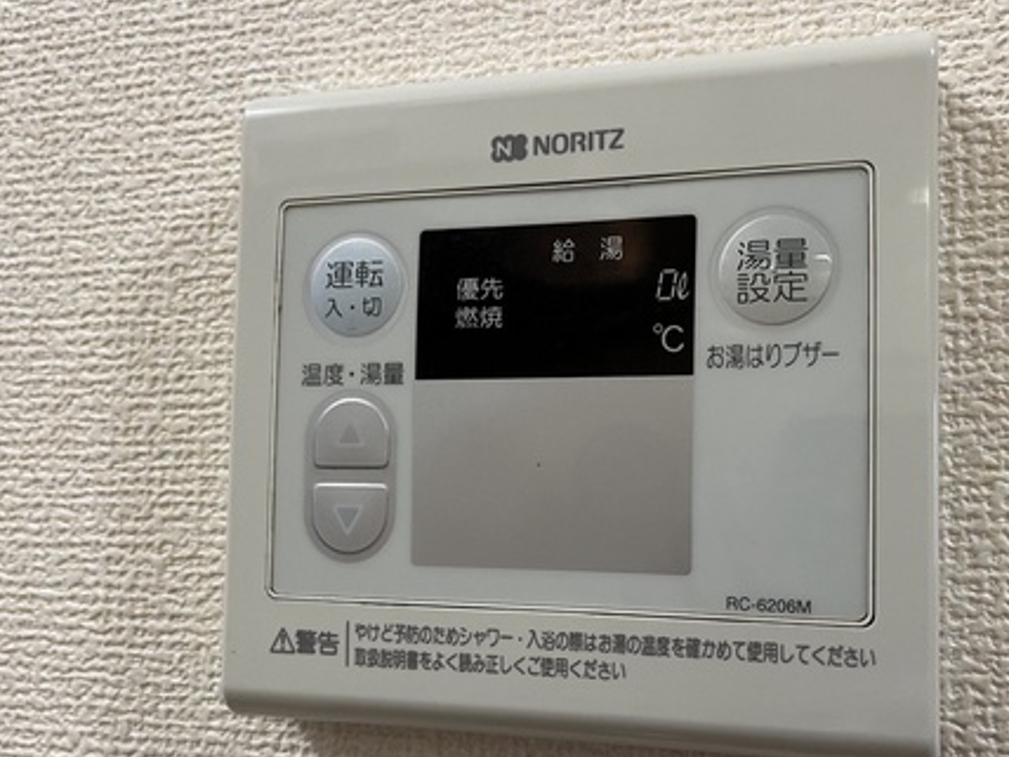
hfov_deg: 53.7
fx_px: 991
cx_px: 585
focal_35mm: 34
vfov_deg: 41.7
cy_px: 434
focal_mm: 5.1
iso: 160
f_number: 1.6
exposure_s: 1/60
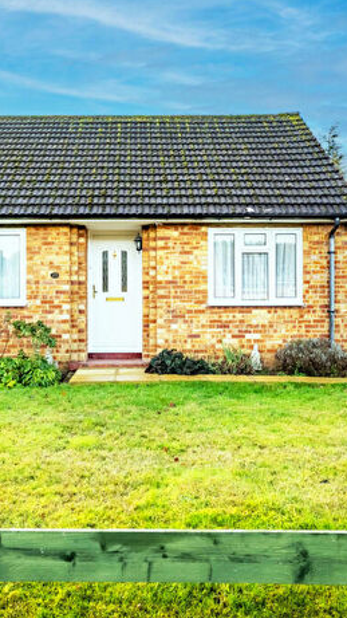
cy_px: 310
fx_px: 581
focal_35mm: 35
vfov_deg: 56.0
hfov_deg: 33.1
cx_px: 125
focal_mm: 22.3
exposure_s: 1/500
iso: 200
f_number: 8
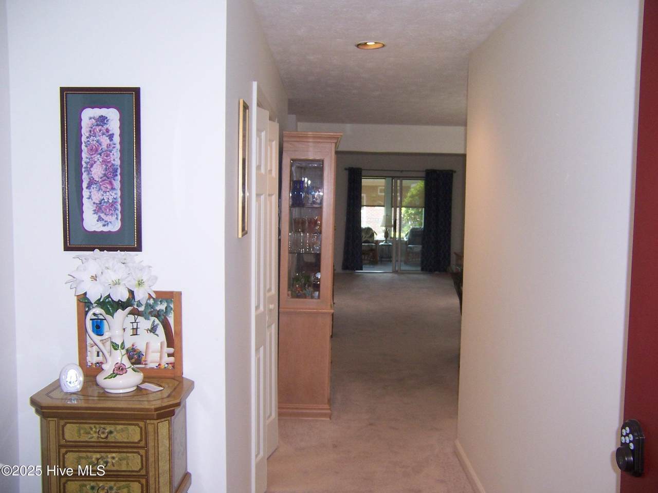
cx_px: 329
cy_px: 246
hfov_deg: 55.4
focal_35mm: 33
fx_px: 627
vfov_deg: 42.9
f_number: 2.8
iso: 140
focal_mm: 5.5
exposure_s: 1/60
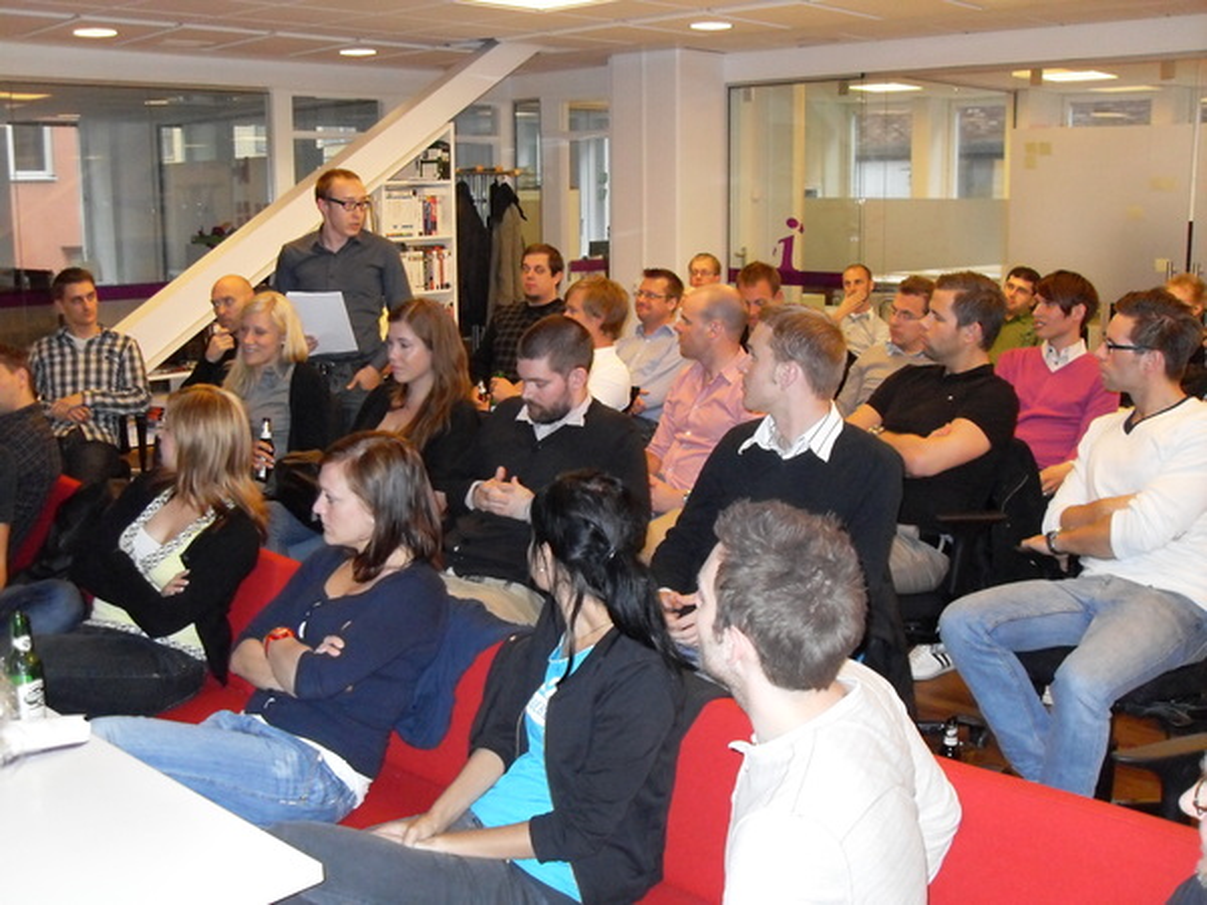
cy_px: 452
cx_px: 604
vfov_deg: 38.7
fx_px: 1290
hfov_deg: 50.1
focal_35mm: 37
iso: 400
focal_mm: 6.3
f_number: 2.8
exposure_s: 1/45
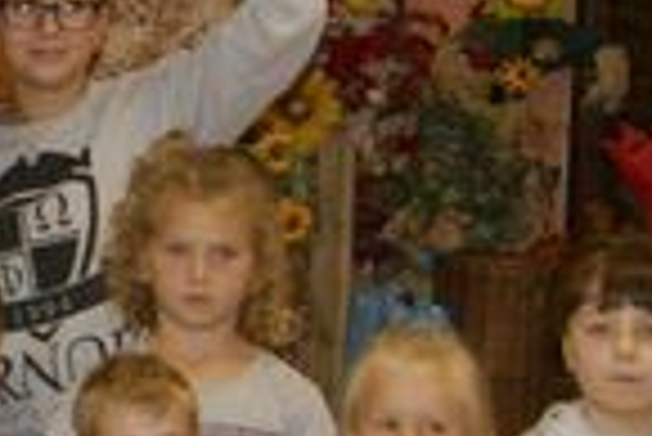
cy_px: 288
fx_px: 3499
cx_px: -621
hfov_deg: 9.9
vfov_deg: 7.1
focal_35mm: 193
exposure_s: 1/60
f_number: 5.6
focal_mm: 22
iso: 400
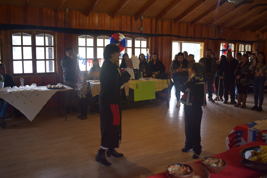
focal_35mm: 33
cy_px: 89
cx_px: 134
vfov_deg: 40.0
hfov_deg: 57.2
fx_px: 245
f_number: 3.8
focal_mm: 22
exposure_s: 1/40
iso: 400
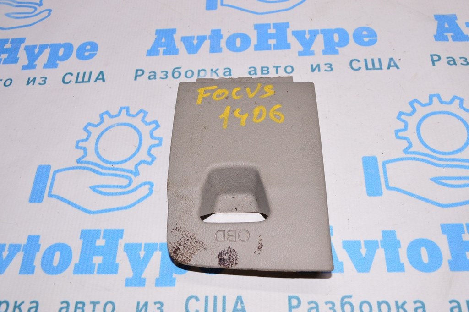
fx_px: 449
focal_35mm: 34
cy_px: 156
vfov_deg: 38.3
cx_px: 234
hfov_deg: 55.1
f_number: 8
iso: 1600
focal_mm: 23
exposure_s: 1/200
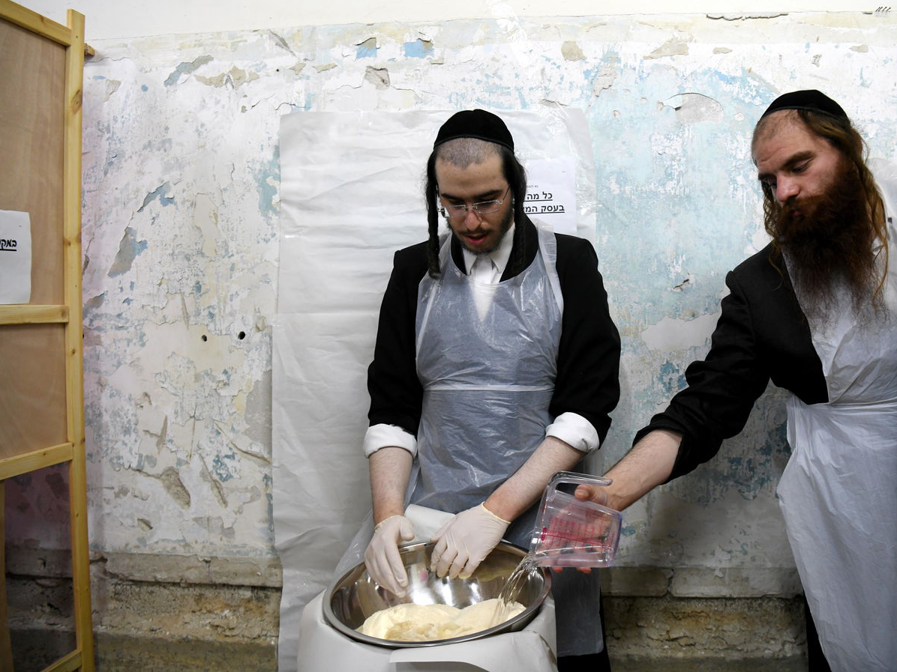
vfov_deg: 51.3
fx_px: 700
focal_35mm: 27
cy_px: 323
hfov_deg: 65.0
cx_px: 517
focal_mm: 24
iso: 1600
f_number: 3.5
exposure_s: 1/160
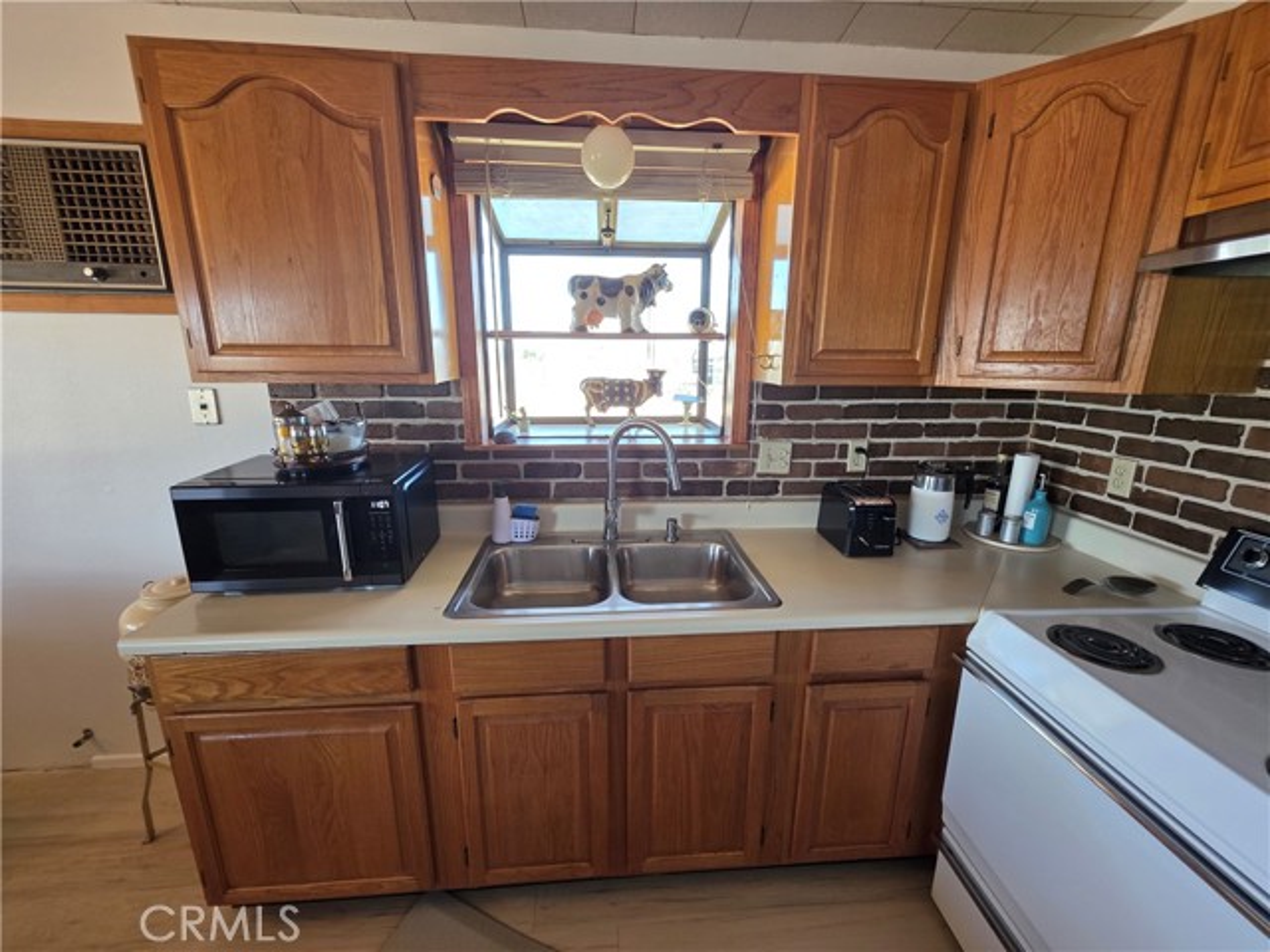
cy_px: 476
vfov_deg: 89.9
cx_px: 635
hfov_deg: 106.2
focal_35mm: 13
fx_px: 477
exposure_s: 1/120
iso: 160
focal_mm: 2.2
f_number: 1.9
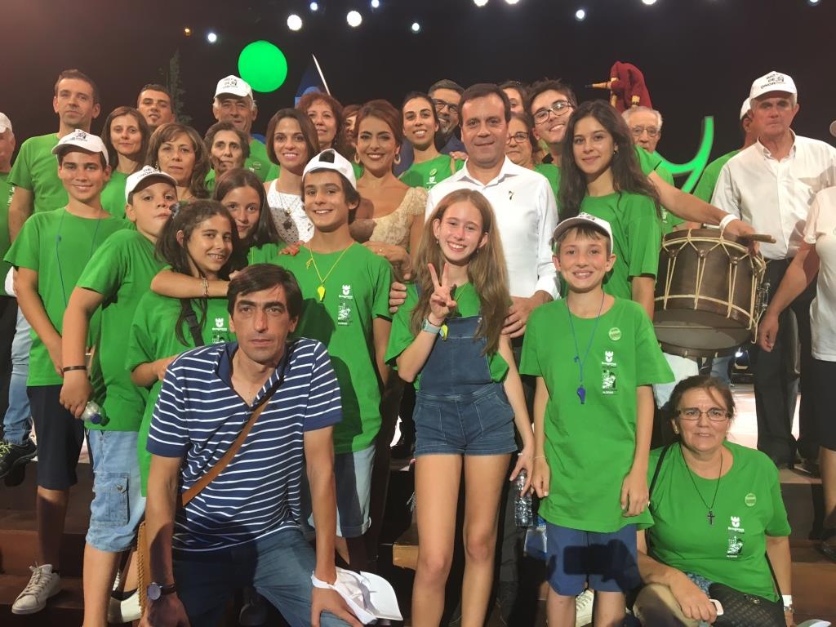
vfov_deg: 48.2
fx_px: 700
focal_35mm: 29
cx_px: 418
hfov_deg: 61.7
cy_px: 314
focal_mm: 4.15
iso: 50
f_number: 2.2
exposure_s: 1/33
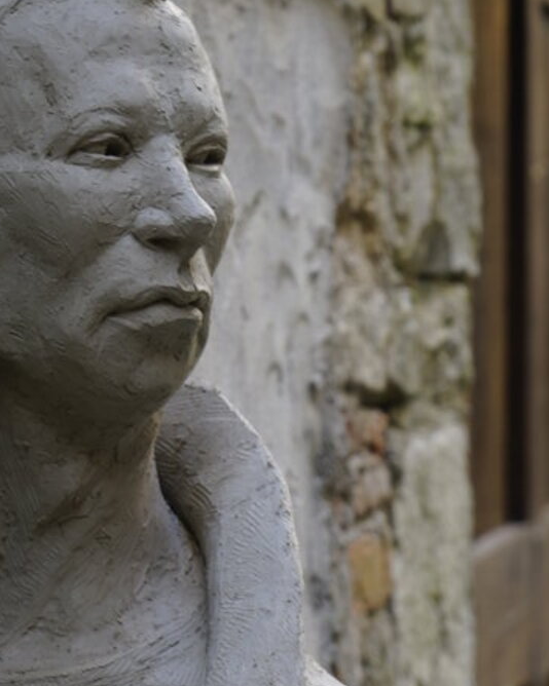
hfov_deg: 8.7
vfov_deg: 10.9
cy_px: 437
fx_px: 3597
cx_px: 206
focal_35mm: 177
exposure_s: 1/20
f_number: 5.6
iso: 160
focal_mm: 70
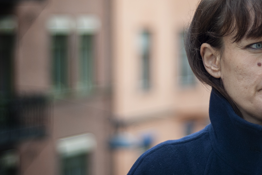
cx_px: 137
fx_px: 764
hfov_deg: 19.5
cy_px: 46
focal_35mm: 105
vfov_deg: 13.0
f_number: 1.8
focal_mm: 50
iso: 640
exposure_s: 1/800
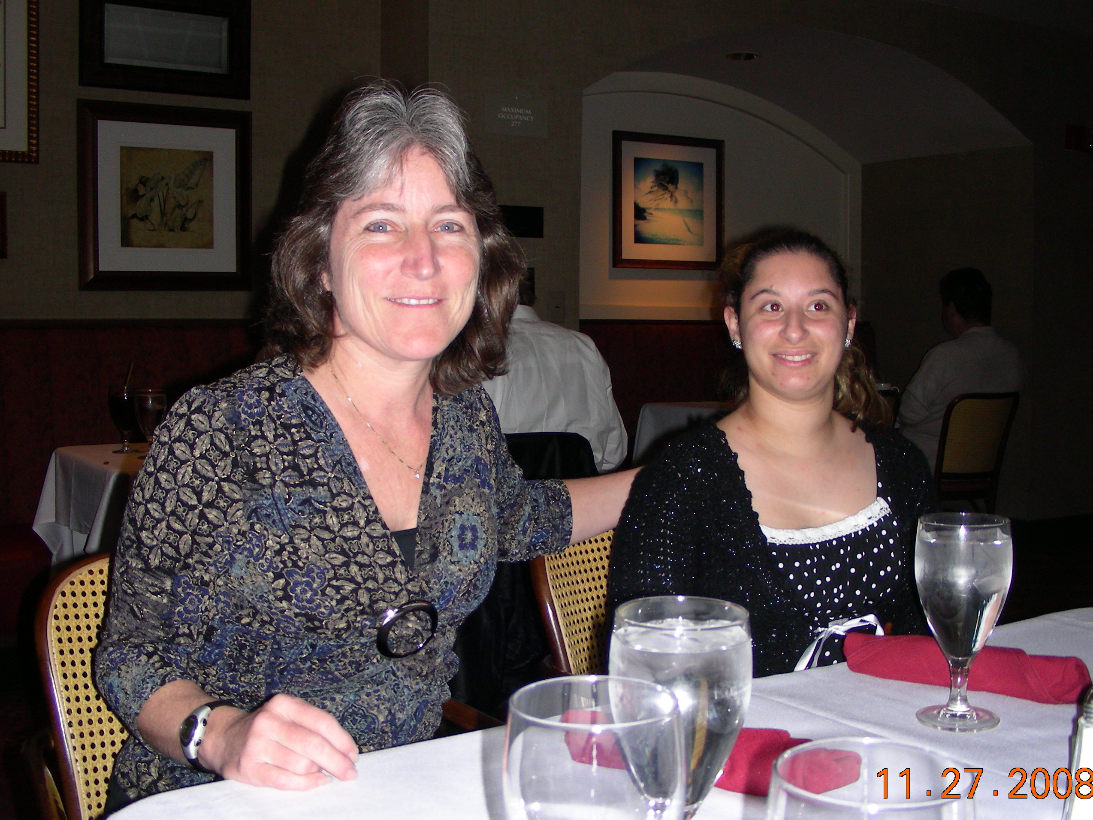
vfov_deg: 34.3
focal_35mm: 42
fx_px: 1326
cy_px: 425
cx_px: 575
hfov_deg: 44.8
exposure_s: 1/60.1
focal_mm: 6.3
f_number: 3.5
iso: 50
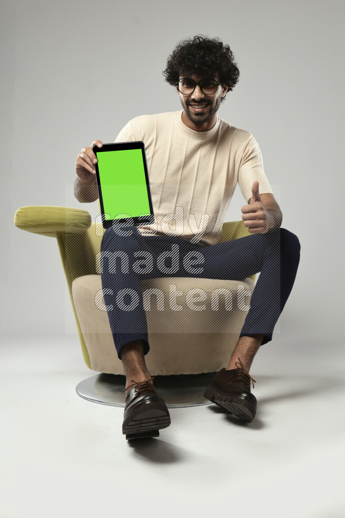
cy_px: 259
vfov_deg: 46.4
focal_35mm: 42
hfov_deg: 31.9
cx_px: 172
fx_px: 604
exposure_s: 1/125
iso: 400
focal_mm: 42
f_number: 5.6
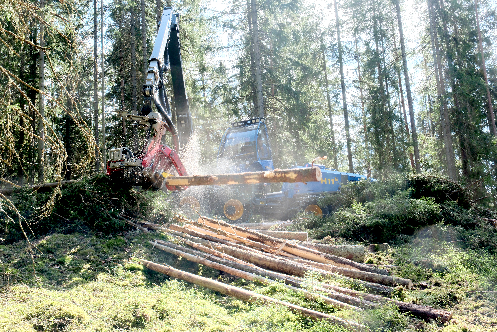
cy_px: 166
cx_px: 248
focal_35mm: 35
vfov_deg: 37.9
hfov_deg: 54.4
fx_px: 483
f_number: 8
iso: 800
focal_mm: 23.5
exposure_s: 1/125
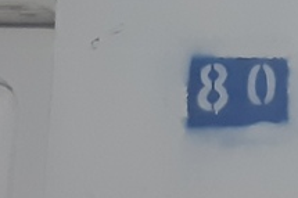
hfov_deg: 10.8
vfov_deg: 7.3
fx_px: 1555
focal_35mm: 188
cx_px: 327
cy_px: 42
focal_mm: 3.58
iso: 250
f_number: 1.9
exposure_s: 1/25
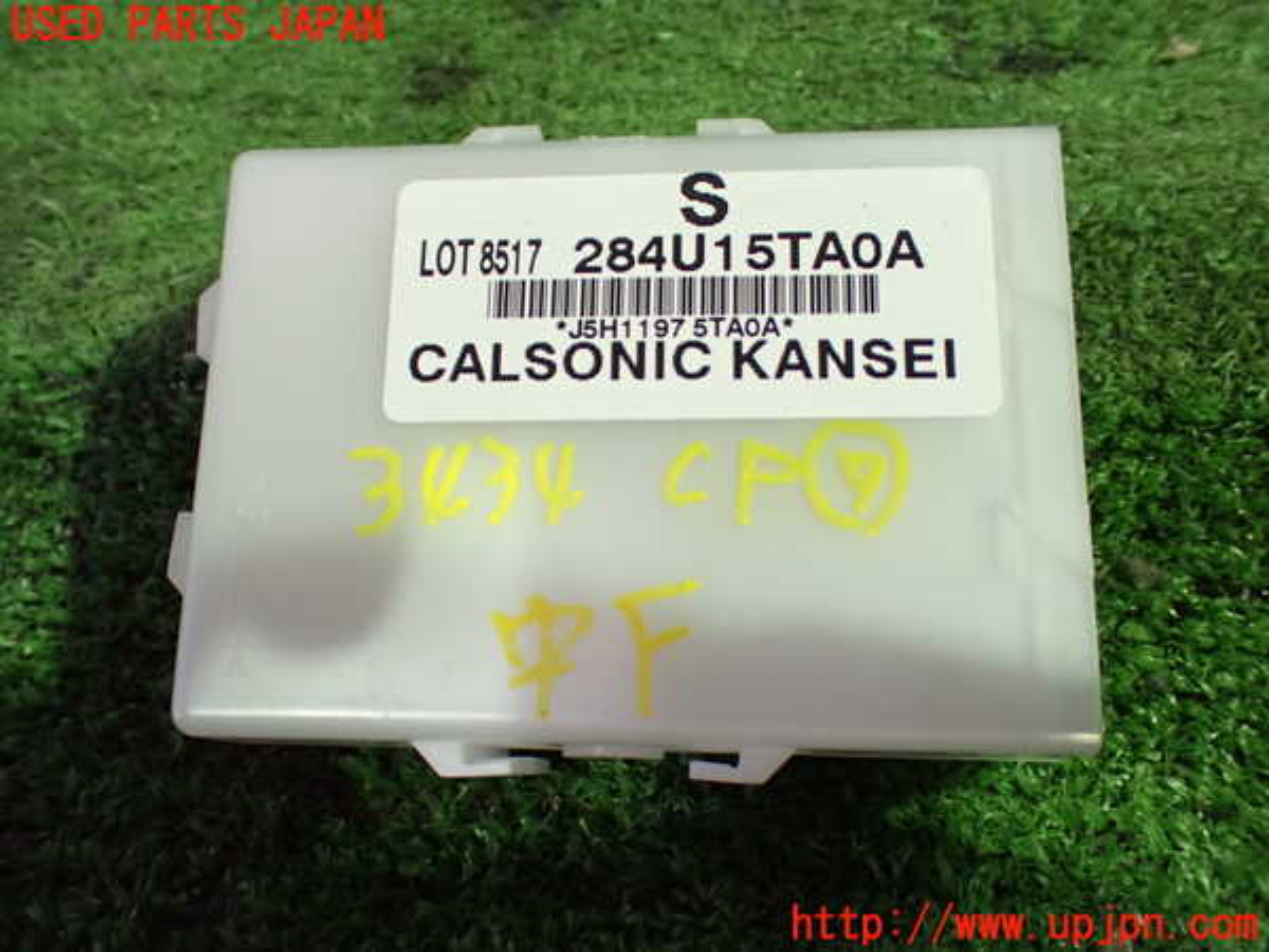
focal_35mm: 32
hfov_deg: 56.8
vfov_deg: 44.2
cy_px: 476
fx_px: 1173
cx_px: 634
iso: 800
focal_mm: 5.79
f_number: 2.4
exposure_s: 1/50
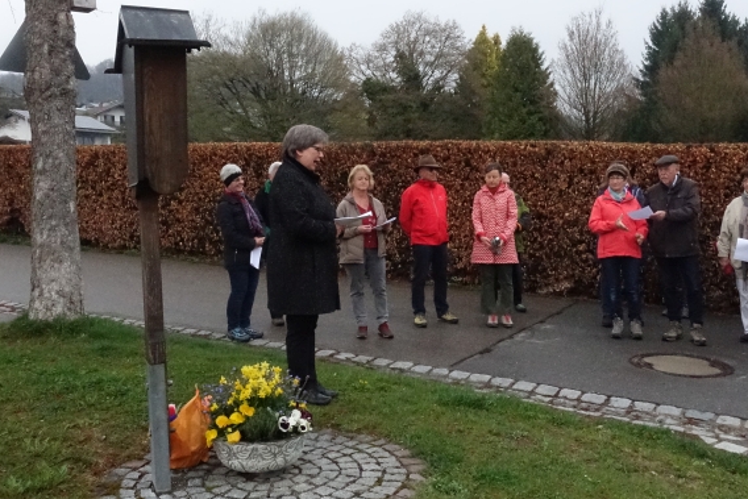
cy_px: 229
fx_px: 790
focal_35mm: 38
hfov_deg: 50.6
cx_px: 407
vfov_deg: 35.1
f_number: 10
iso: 4000
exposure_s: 1/800
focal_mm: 8.8
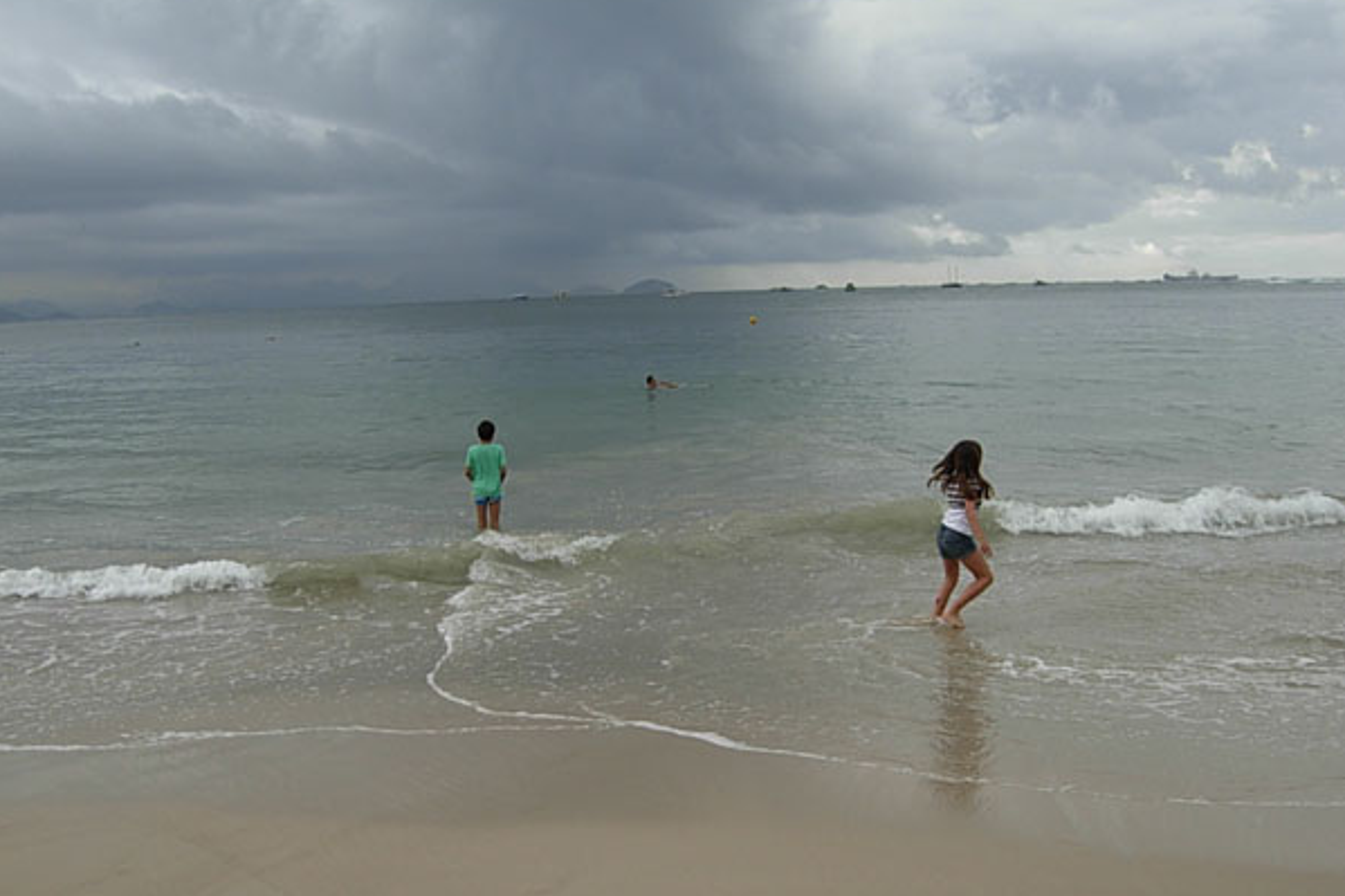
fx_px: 1494
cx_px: 642
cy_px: 523
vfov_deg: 33.3
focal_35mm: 40
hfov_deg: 48.5
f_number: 4.8
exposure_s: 1/215
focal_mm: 7.5
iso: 50
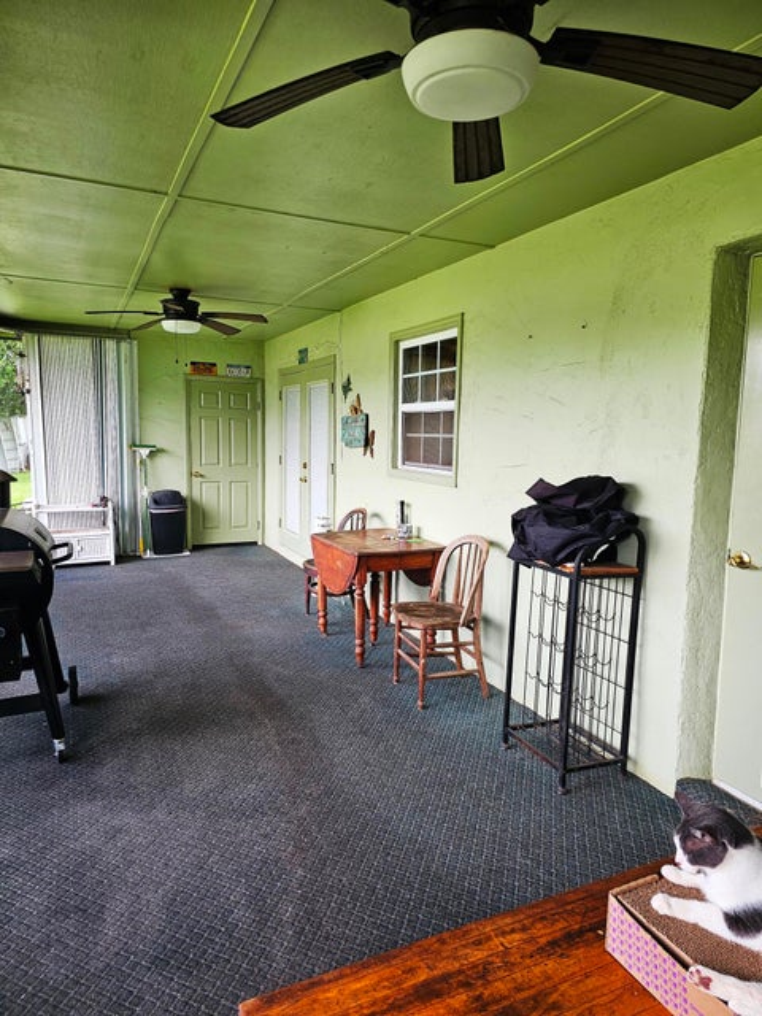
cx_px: 381
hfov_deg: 58.9
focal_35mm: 23
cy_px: 508
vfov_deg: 73.9
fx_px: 675
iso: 64
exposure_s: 1/120
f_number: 1.7
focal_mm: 6.3
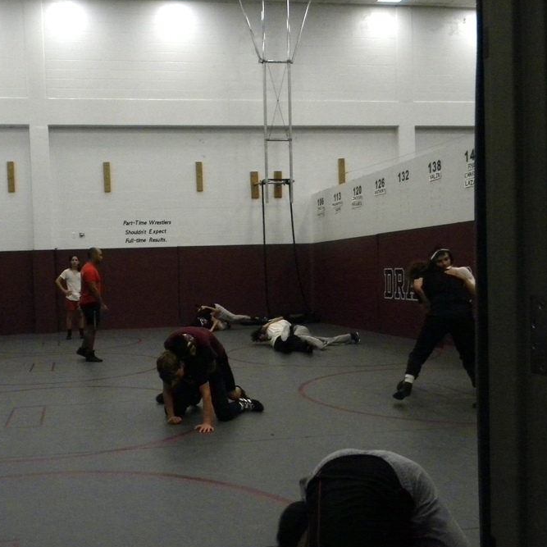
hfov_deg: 43.3
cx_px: 190
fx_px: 679
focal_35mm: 38
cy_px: 310
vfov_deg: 43.8
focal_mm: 5
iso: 400
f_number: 3.5
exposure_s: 1/65.8
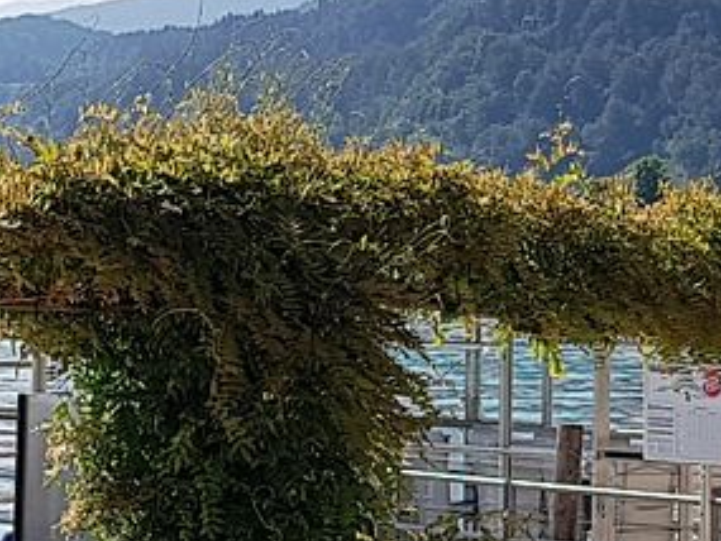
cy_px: 238
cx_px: 344
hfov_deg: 13.5
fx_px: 3042
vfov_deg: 10.2
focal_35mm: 146
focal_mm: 4.2
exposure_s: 1/3496
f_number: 1.7
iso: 50
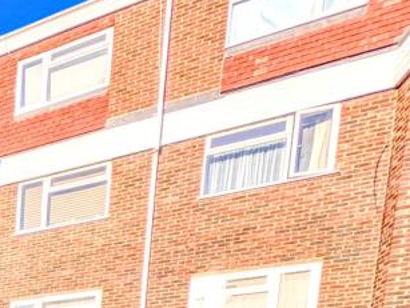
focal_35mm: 40
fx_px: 474
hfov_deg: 26.6
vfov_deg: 25.1
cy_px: 487
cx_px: -248
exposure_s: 1/2119
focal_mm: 2.23
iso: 38
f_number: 1.95
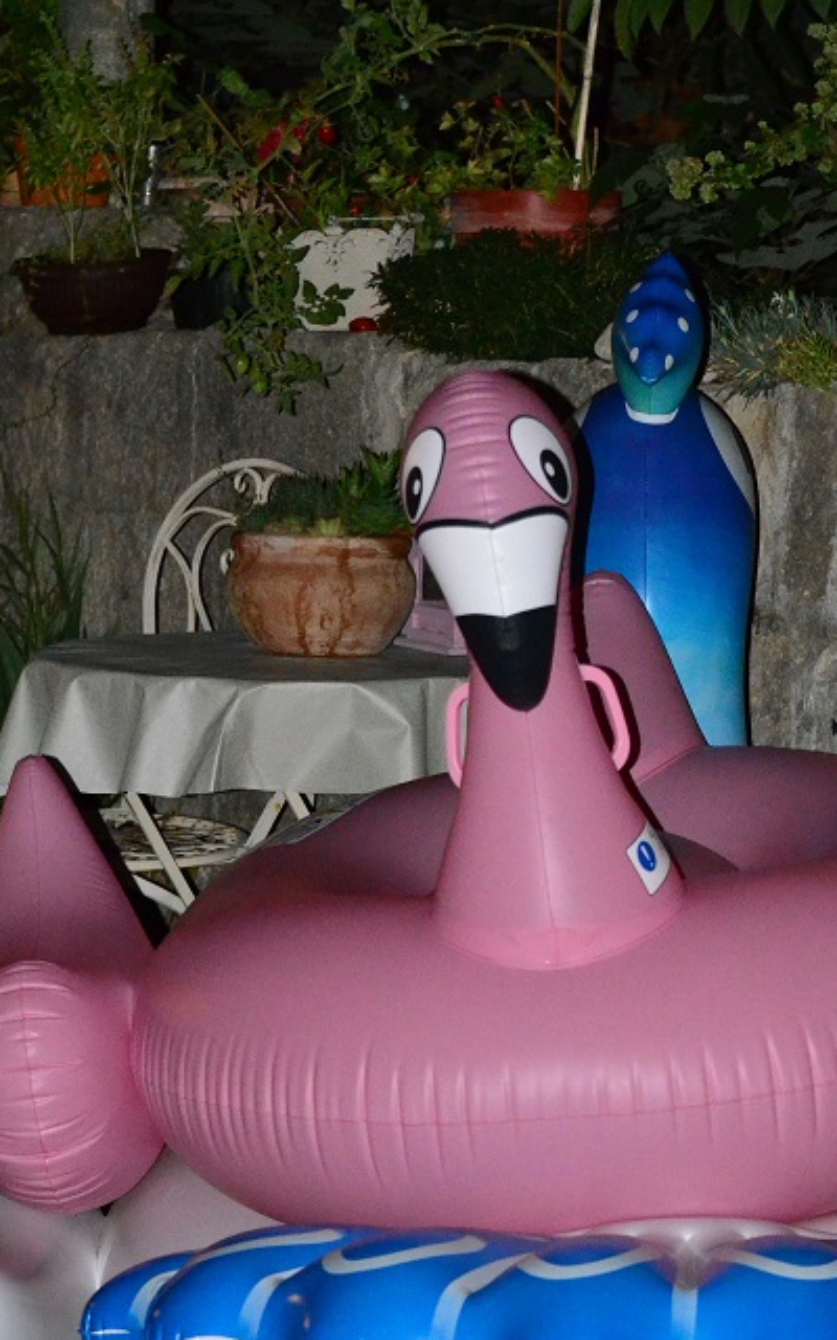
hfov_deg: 8.7
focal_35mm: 151
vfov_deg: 13.8
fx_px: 5511
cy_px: 786
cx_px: 559
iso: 6400
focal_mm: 70
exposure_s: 1/60
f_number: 5
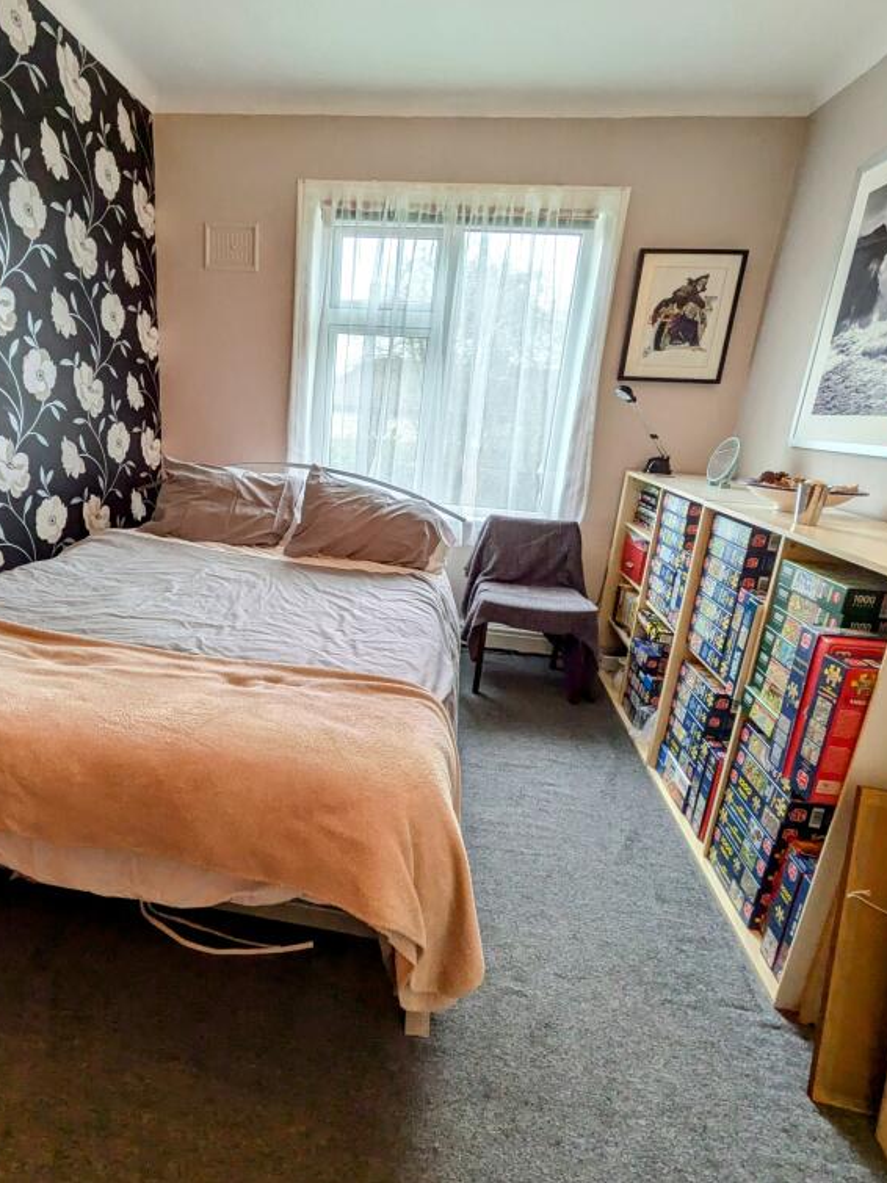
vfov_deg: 84.7
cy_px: 598
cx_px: 356
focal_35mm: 19
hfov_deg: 68.0
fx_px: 649
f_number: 2.2
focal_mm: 1.83
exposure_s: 1/33.3
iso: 69
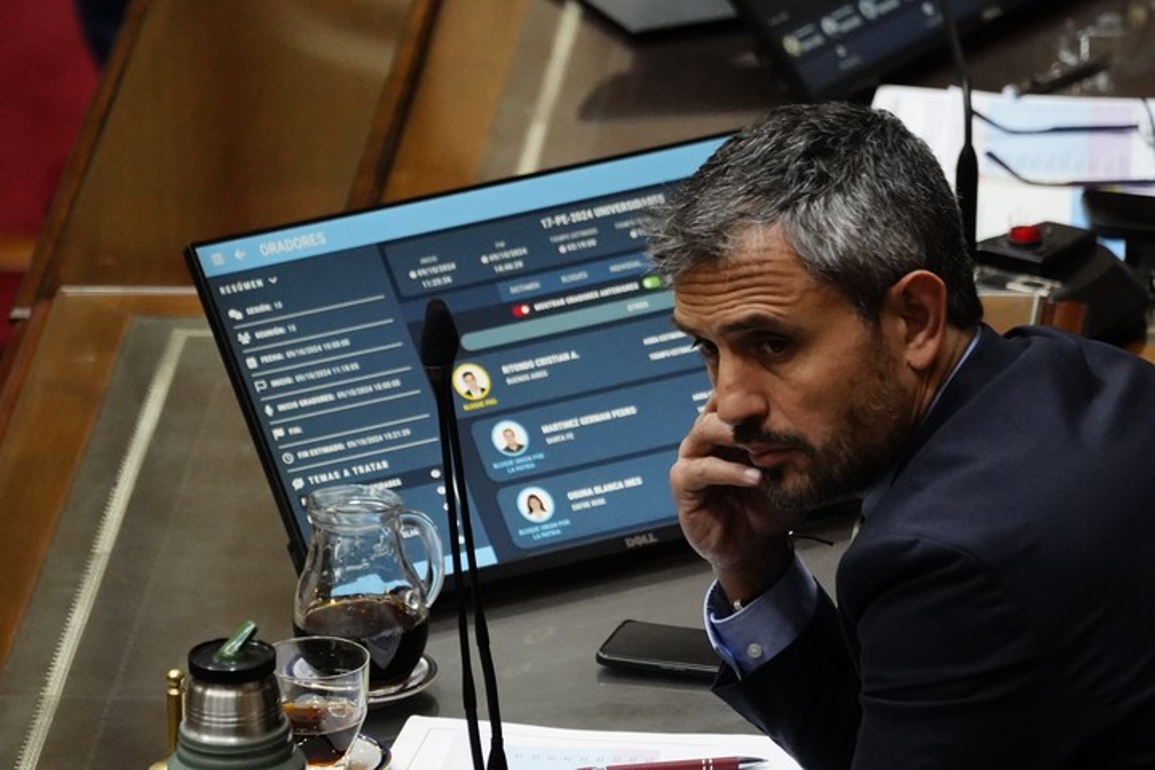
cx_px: 578
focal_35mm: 450
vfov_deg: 3.1
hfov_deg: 4.6
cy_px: 385
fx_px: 14436
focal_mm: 300
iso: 8000
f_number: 5.6
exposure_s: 1/400
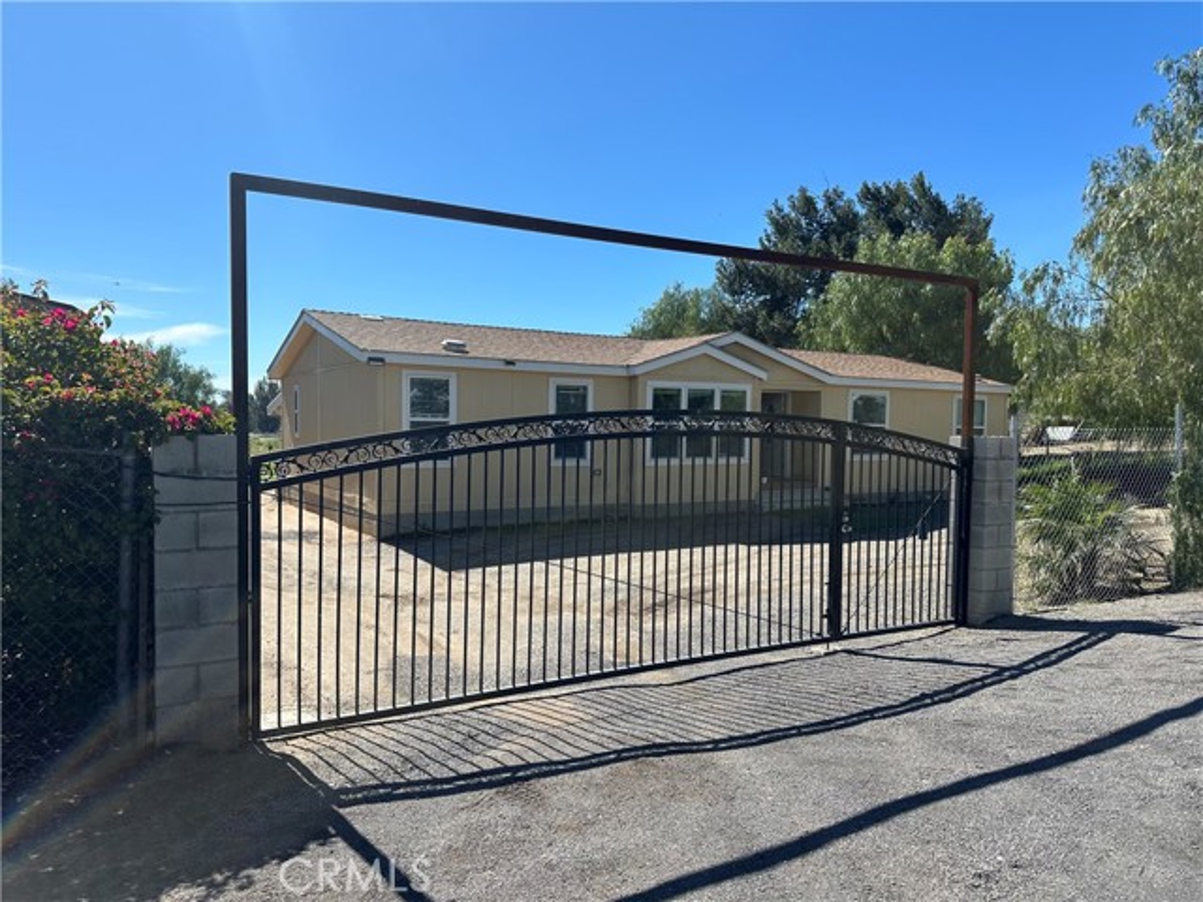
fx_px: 834
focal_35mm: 24
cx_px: 602
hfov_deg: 71.6
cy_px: 451
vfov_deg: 56.8
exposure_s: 1/4545
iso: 80
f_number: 1.78
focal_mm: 6.86
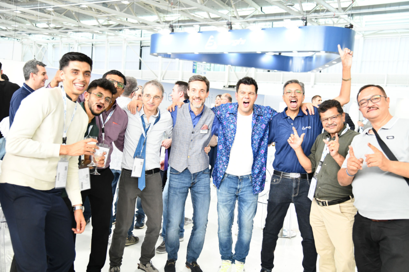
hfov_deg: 50.7
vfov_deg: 35.0
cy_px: 136
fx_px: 432
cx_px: 204
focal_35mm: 38
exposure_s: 1/250
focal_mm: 38
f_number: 4
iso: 2500
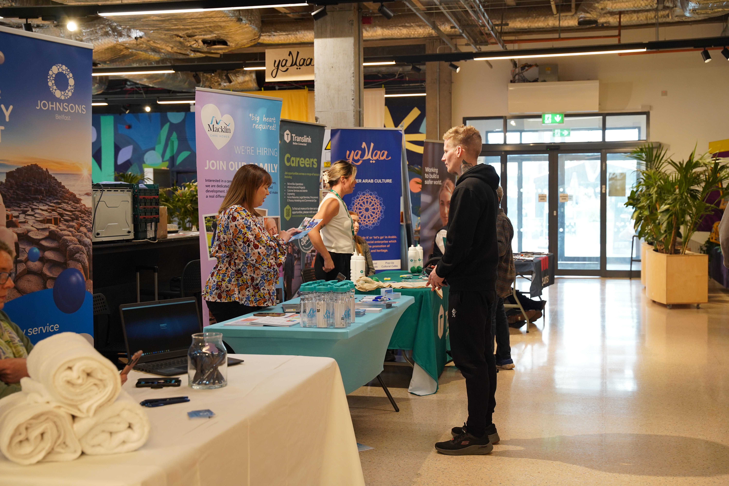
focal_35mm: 48
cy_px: 243
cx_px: 364
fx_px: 972
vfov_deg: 28.1
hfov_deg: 41.1
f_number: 4
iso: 1600
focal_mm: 48
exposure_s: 1/160
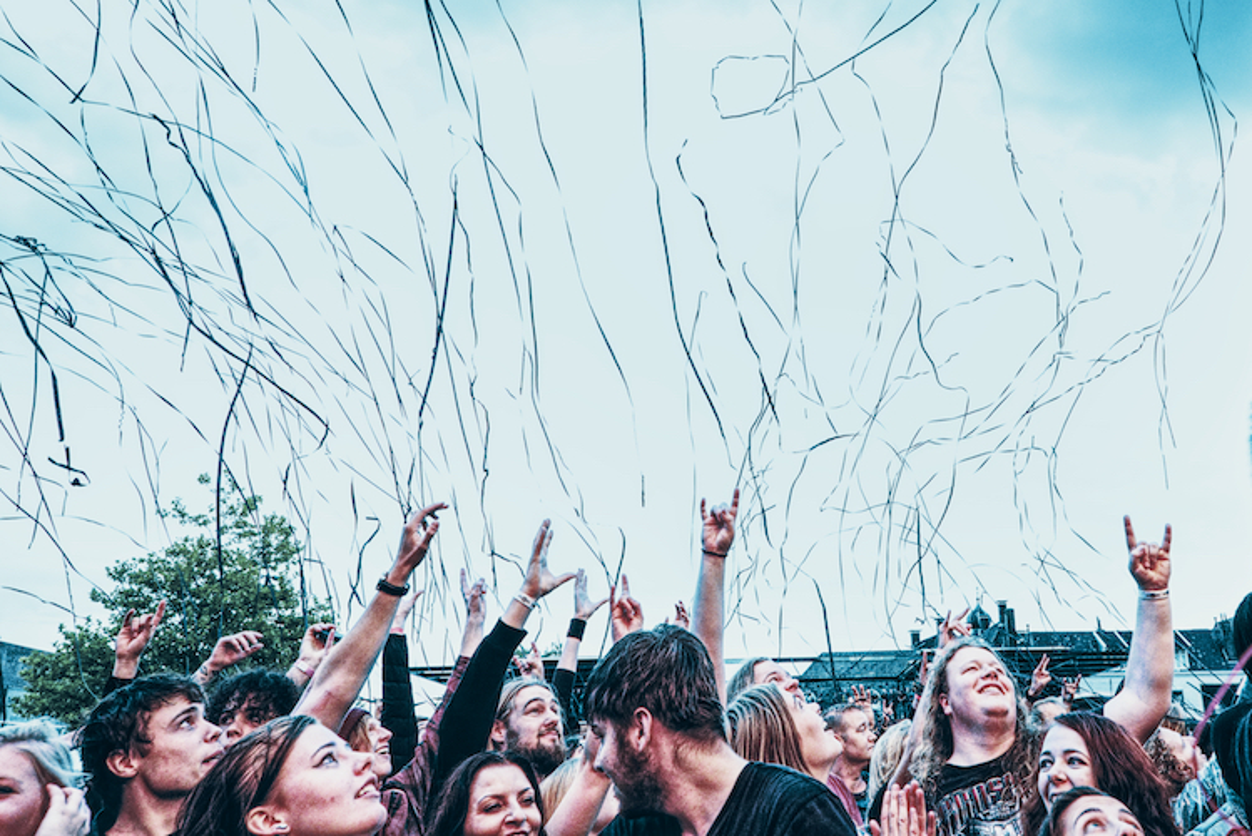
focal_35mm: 24
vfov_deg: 53.2
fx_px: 835
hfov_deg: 73.7
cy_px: 418
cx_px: 626
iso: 2500
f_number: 5
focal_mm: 16
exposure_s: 1/250
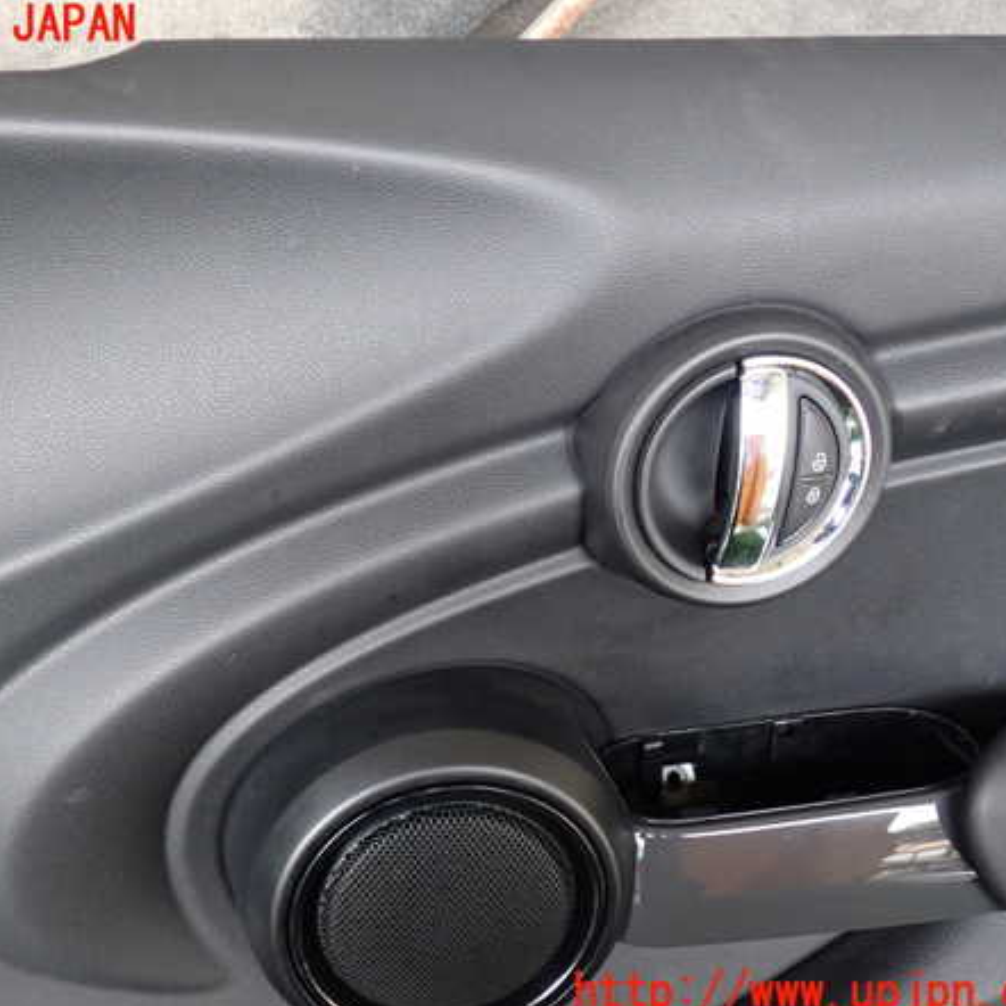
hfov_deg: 45.8
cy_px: 510
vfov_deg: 46.0
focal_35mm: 36
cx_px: 405
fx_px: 1184
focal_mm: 5.4
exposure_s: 1/30
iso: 400
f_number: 2.3
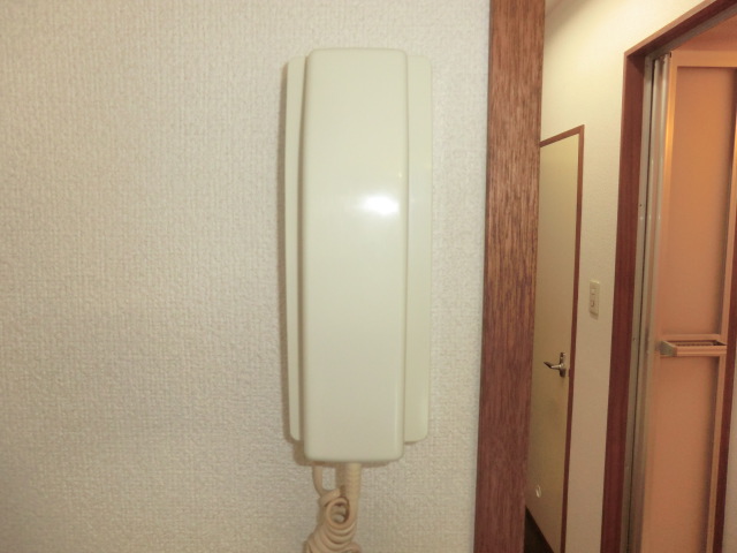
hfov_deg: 71.6
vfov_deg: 56.8
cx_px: 368
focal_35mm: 24
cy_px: 276
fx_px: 511
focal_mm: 4.3
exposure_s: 1/60
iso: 250
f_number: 3.2
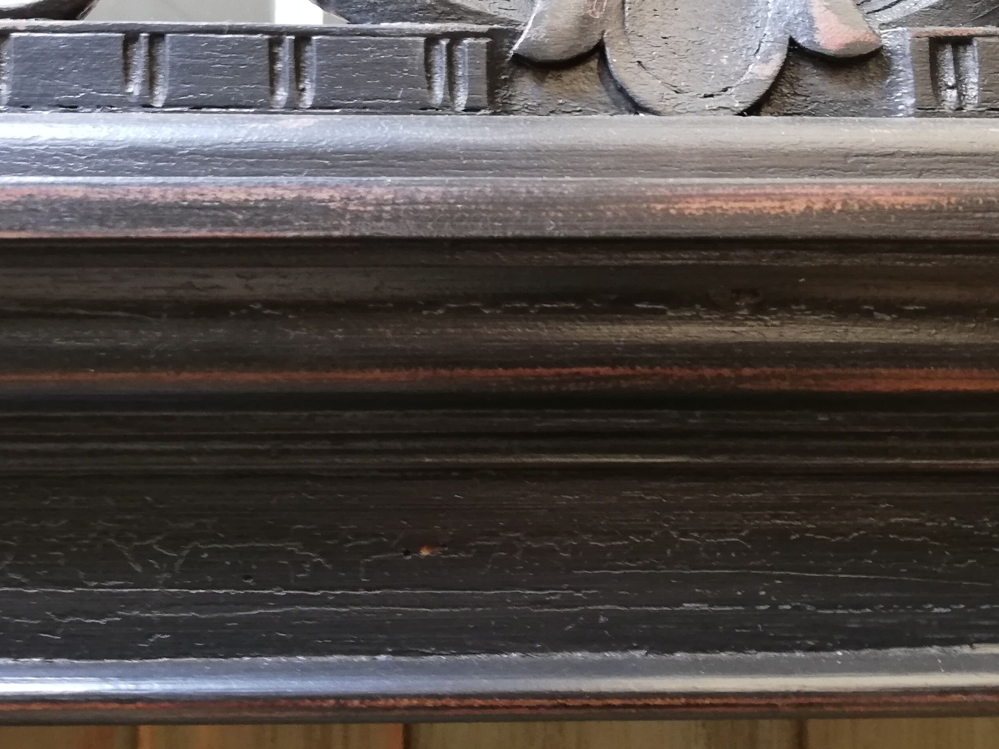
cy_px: 158
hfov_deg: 40.3
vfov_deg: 30.2
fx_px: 1356
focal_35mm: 47
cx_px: 586
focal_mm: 3.81
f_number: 2.2
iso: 320
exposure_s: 1/33.3
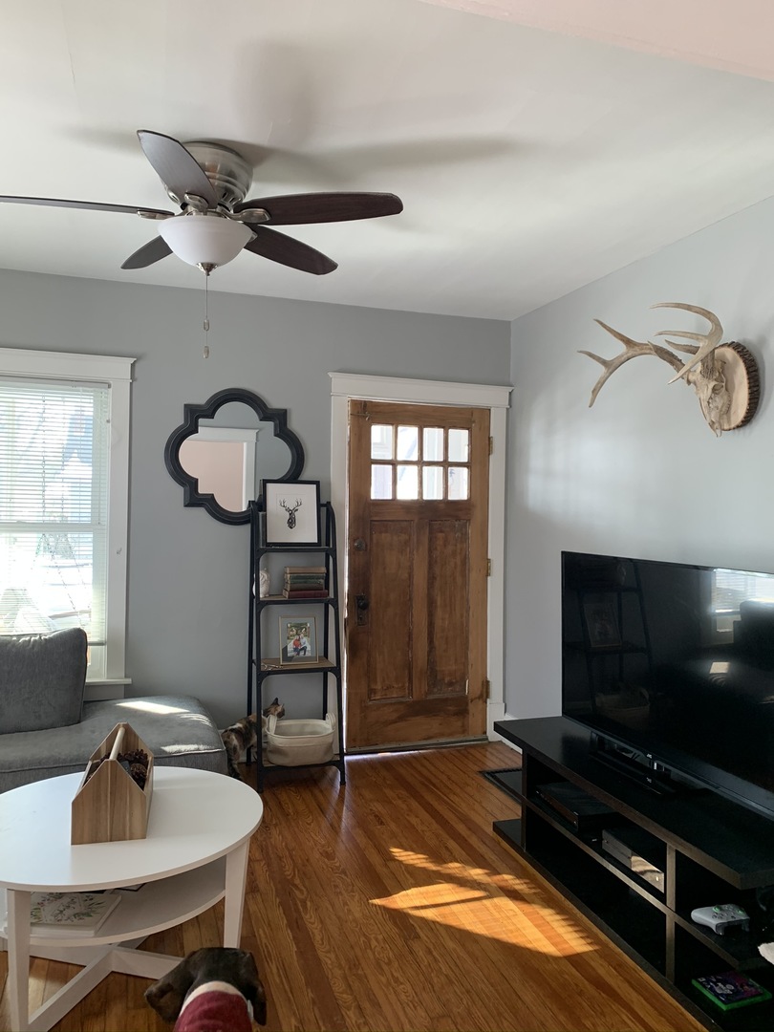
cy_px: 516
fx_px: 775
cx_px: 387
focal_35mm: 26
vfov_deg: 67.3
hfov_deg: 53.1
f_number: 1.8
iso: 100
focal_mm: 4.25
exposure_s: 1/87
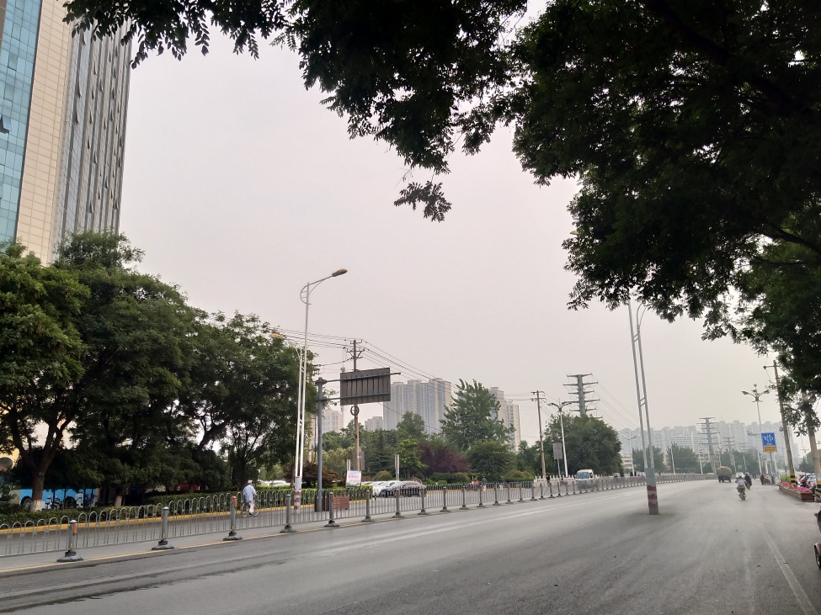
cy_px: 274
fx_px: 759
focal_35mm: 32
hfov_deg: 56.8
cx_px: 394
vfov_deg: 44.1
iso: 50
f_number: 2
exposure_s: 1/198
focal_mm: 3.88
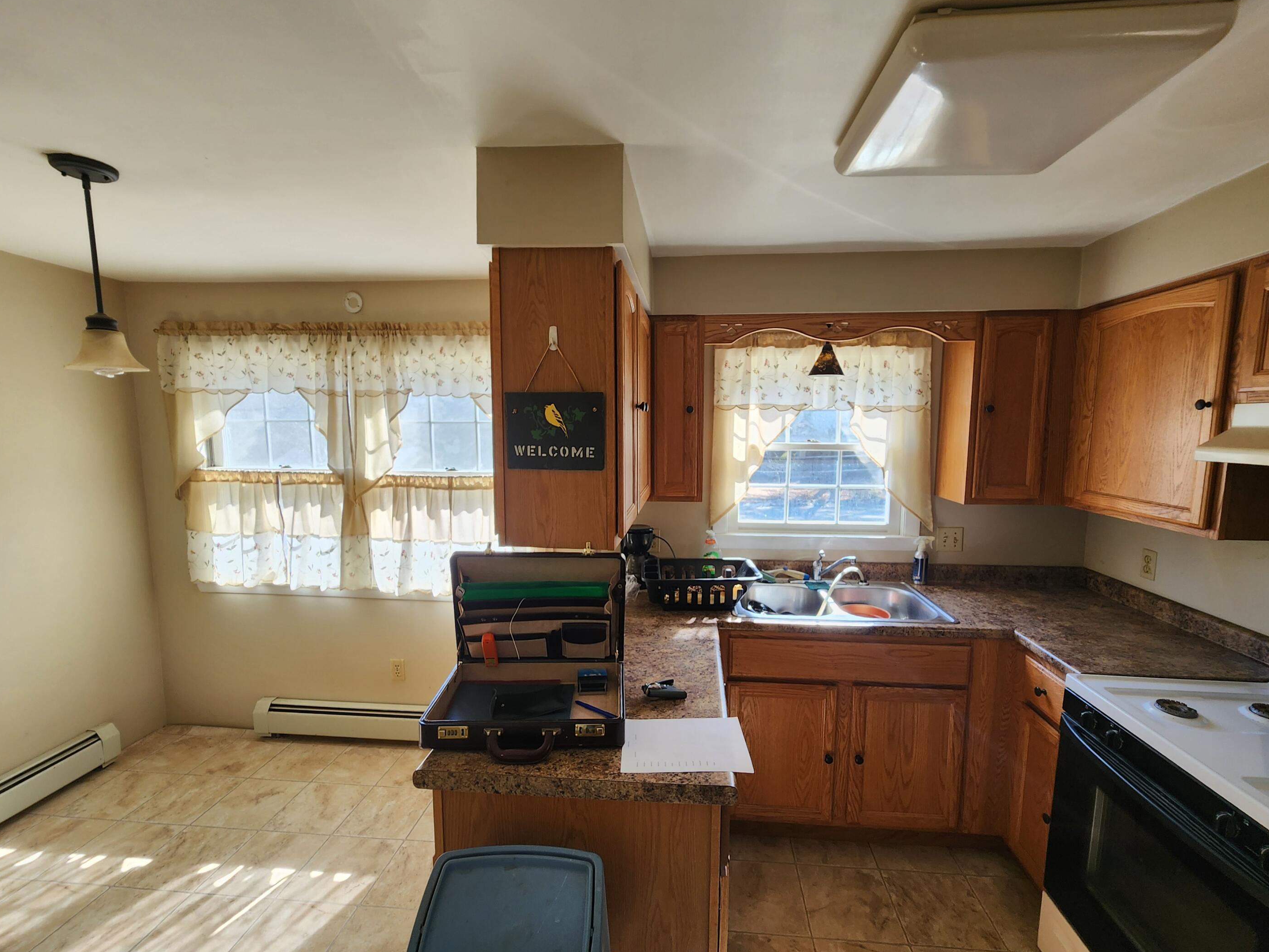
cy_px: 499
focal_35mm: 14
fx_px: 513
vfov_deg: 85.6
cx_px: 649
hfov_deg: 102.0
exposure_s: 1/120
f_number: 2.2
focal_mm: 2.2
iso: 64
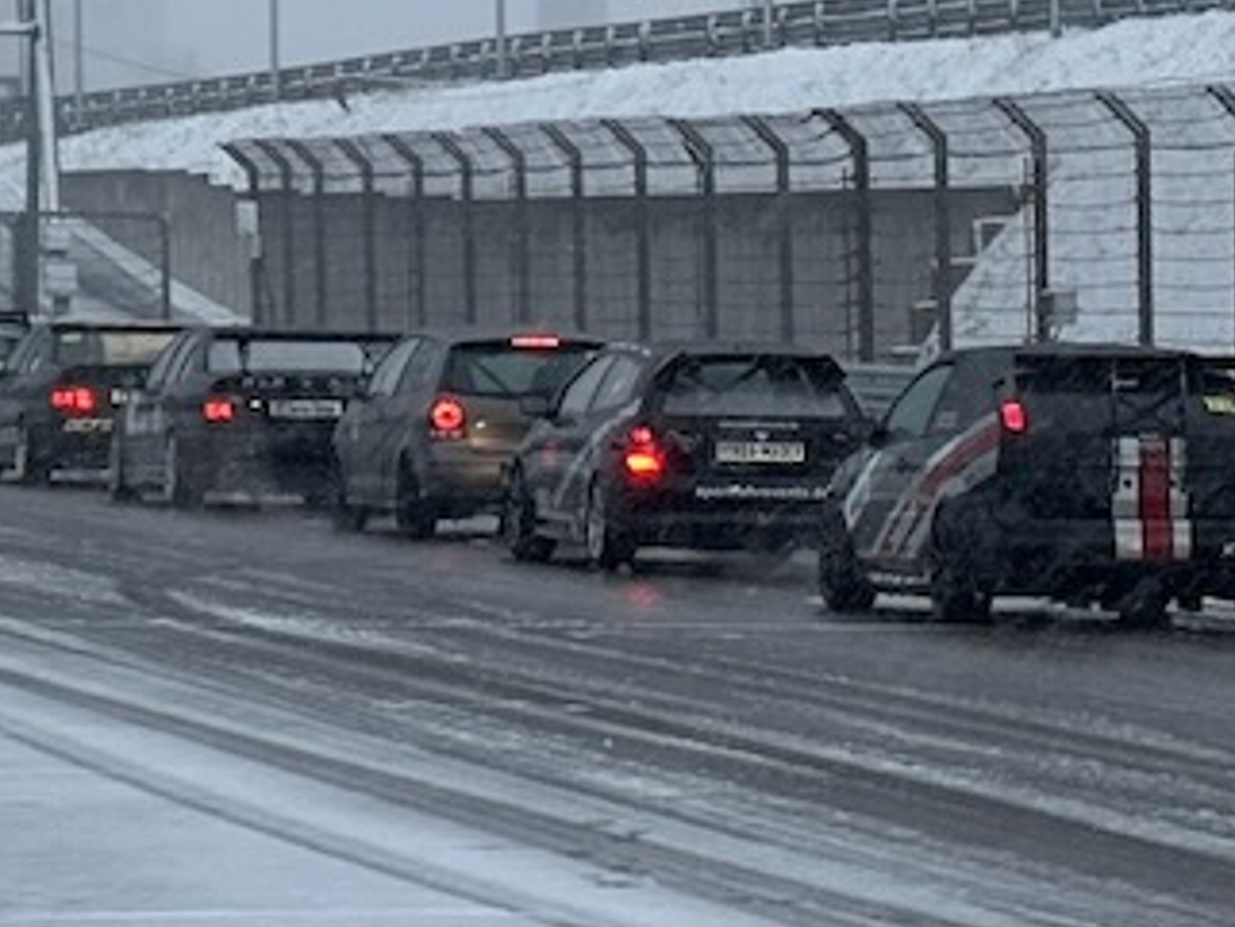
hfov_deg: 6.4
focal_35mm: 307
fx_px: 10957
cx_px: 1774
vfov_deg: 4.8
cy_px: 427
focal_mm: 9
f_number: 2.8
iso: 32
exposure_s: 1/124
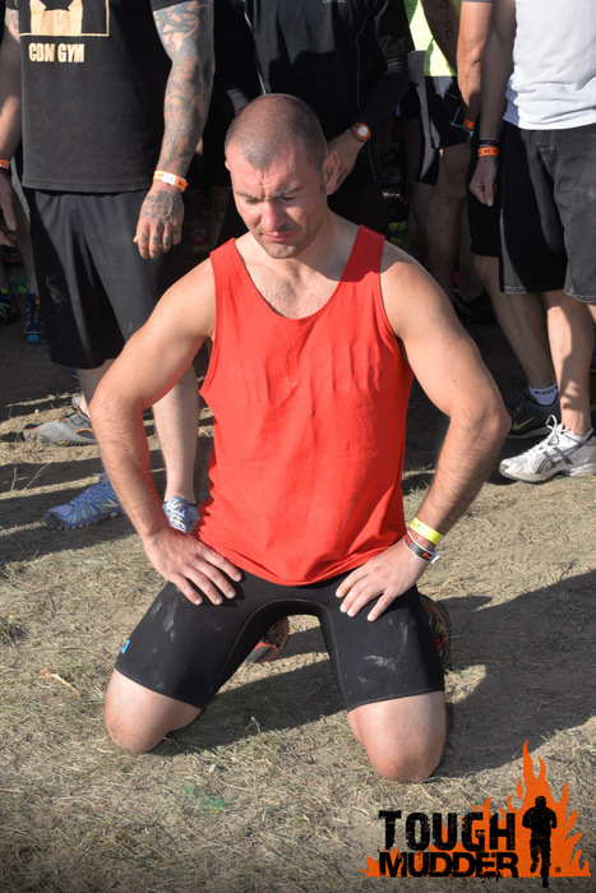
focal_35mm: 70
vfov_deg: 28.8
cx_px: 298
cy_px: 446
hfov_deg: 19.5
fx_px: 1737
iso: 250
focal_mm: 70
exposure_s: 1/160
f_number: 16
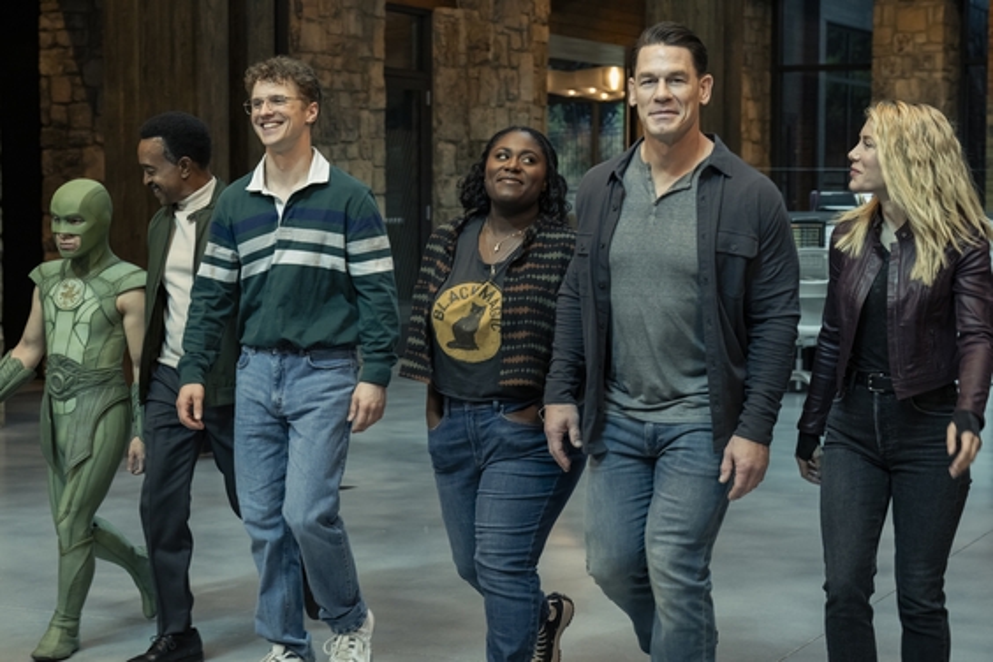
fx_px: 1931
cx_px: 496
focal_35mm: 70
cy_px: 331
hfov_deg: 28.8
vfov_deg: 19.5
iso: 6400
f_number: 6.3
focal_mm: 70
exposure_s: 1/200
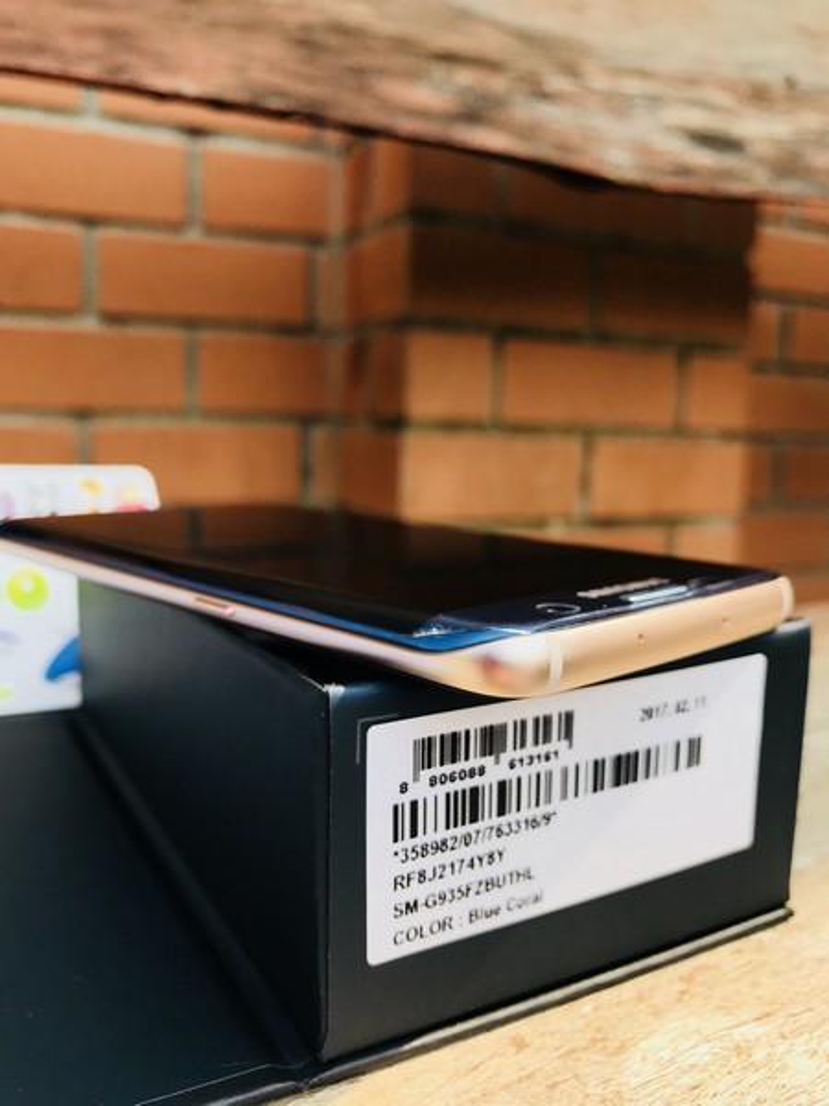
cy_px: 553
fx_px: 894
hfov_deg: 49.7
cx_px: 414
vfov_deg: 63.4
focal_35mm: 28
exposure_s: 1/825
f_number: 1.8
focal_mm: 3.99
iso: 20
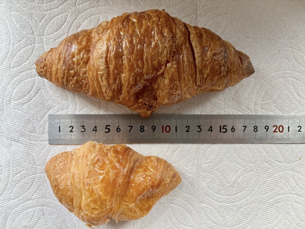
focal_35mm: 26
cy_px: 114
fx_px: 229
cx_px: 152
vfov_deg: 53.1
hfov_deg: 67.3
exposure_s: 1/60
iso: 200
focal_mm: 5.96
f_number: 1.6
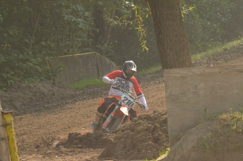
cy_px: 80
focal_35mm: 292
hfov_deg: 7.1
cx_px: 122
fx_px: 1971
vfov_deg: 4.7
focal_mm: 195
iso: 3200
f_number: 18
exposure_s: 1/500
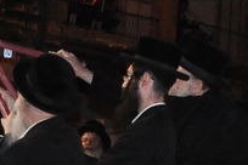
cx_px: 52
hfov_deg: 11.1
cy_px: 120
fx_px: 1274
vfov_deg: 7.4
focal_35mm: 185
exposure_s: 1/125
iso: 1600
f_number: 5
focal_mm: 18
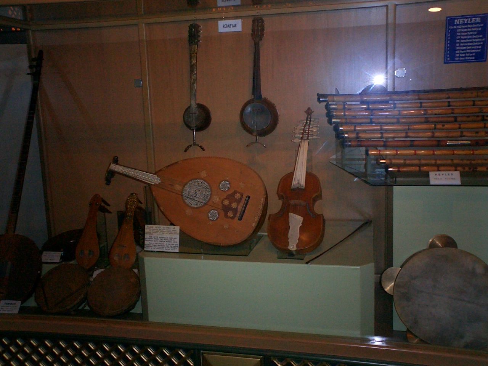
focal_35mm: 37
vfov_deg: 38.7
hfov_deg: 50.1
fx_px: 522
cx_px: 244
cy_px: 183
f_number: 3.5
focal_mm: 5.6
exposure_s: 1/40
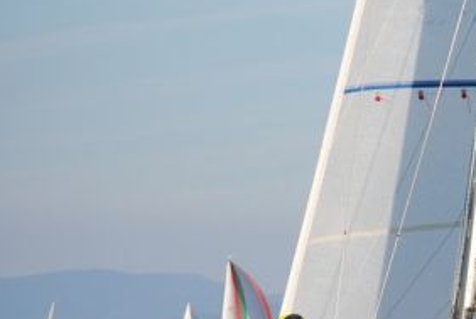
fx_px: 6886
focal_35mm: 520
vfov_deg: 2.7
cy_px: 256
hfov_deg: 3.9
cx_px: 636
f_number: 6.3
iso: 100
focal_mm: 122
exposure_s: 1/640
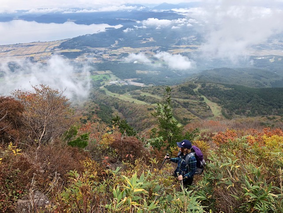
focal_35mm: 28
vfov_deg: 49.7
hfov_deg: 63.4
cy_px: 106
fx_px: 229
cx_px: 142
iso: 20
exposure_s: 1/585
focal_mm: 3.99
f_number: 1.8
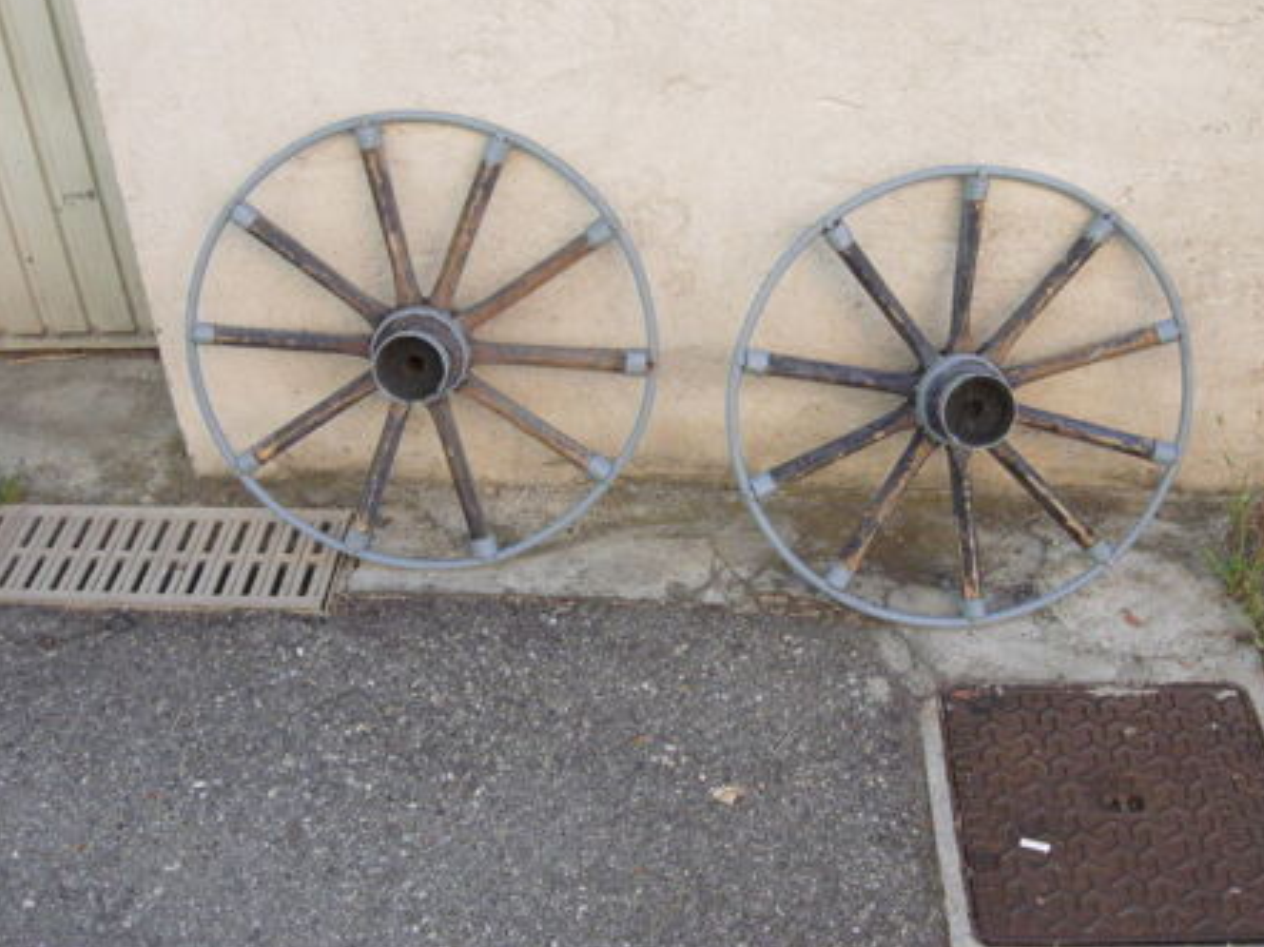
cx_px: 679
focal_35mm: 39
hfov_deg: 47.8
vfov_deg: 36.8
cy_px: 445
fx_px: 1424
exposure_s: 1/249
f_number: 5.4
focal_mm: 7.5
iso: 400
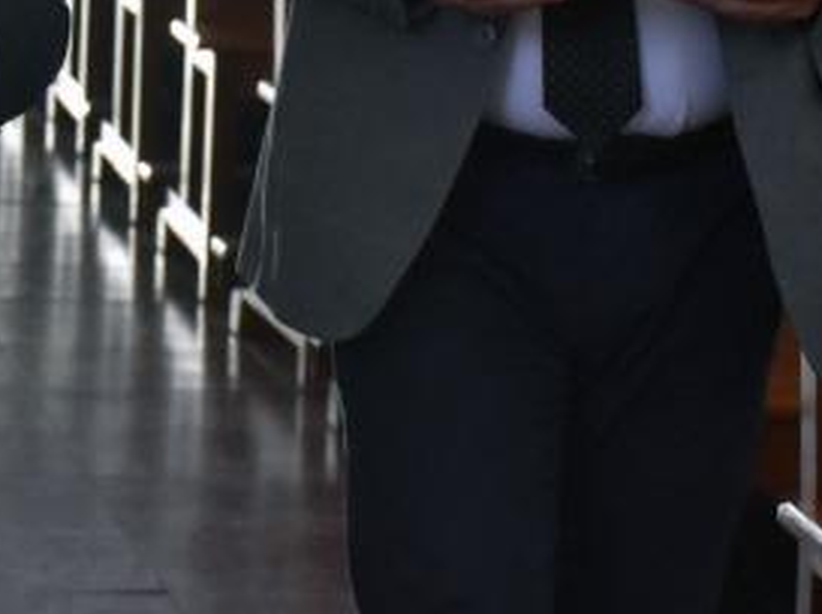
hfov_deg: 8.1
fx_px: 5782
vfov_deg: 6.0
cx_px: 265
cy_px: -330
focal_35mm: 244
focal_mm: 45
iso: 1600
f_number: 7.1
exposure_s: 1/200
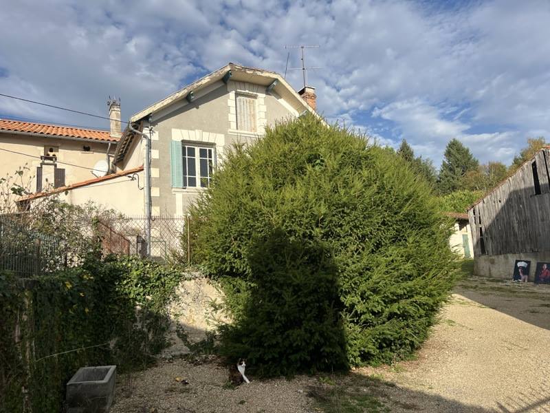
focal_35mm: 26
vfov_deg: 53.1
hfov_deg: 67.3
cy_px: 206
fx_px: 413
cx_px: 275
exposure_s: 1/3521
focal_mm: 5.1
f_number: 1.6
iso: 50
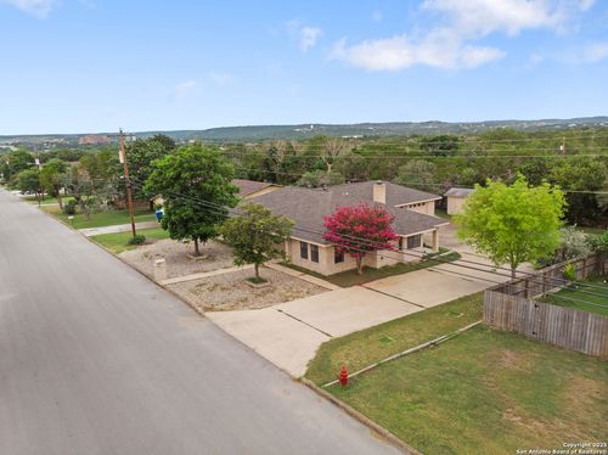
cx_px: 304
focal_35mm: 24
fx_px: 421
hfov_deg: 71.6
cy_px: 228
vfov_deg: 56.7
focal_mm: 4.5
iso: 100
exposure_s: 1/110
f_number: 2.8
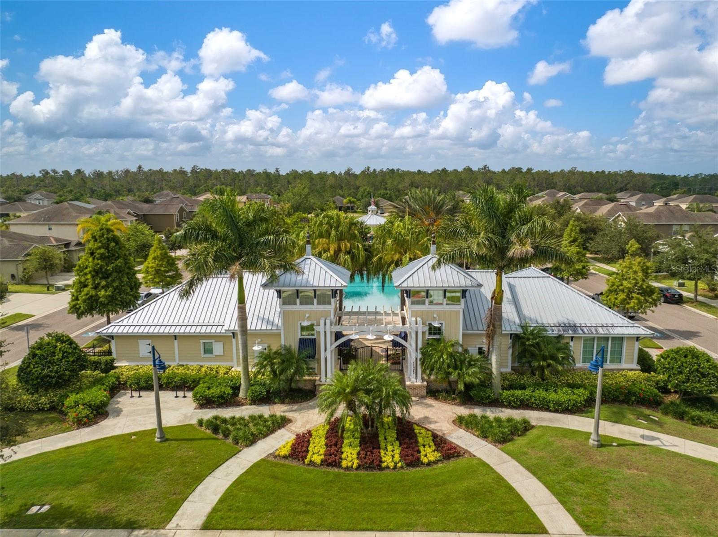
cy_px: 268
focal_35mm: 24
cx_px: 359
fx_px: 497
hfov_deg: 71.6
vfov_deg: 56.7
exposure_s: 1/3200
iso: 110
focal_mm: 12.29
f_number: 2.8
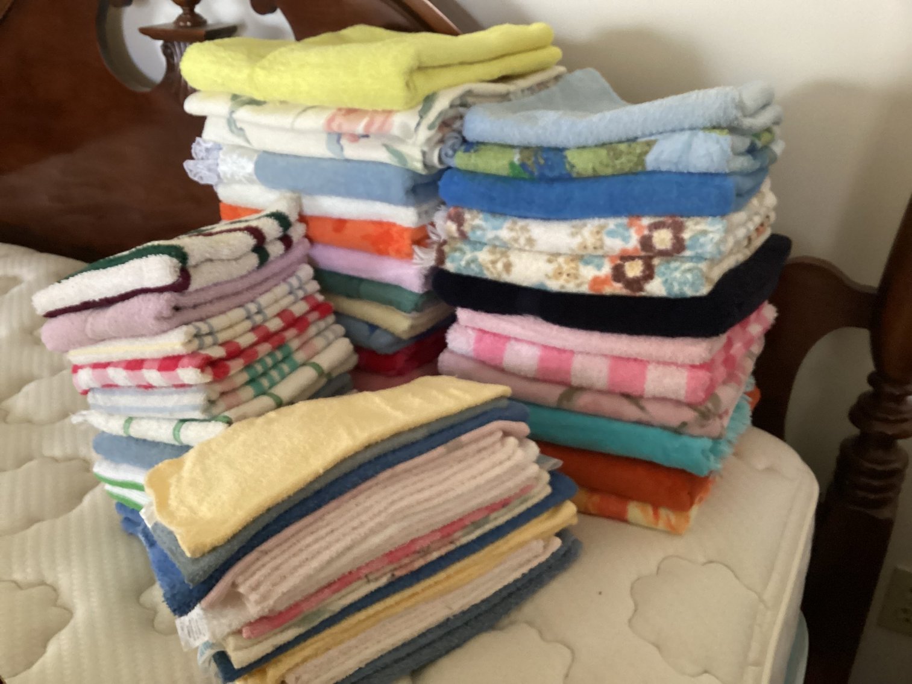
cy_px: 342
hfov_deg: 58.3
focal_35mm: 31
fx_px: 817
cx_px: 456
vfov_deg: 45.4
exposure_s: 1/33
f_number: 2.4
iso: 400
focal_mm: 3.3
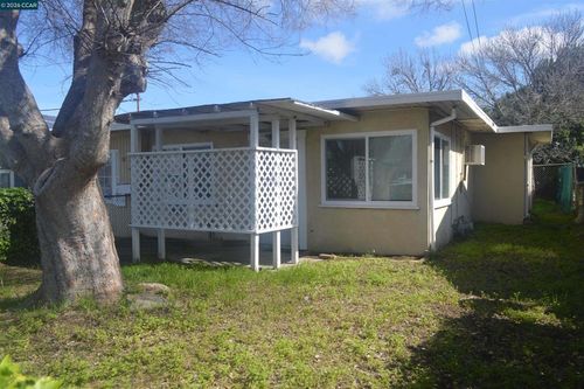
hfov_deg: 67.4
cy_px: 194
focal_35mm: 27
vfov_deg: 47.9
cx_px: 292
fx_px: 438
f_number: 7.1
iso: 100
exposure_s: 1/250
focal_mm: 18
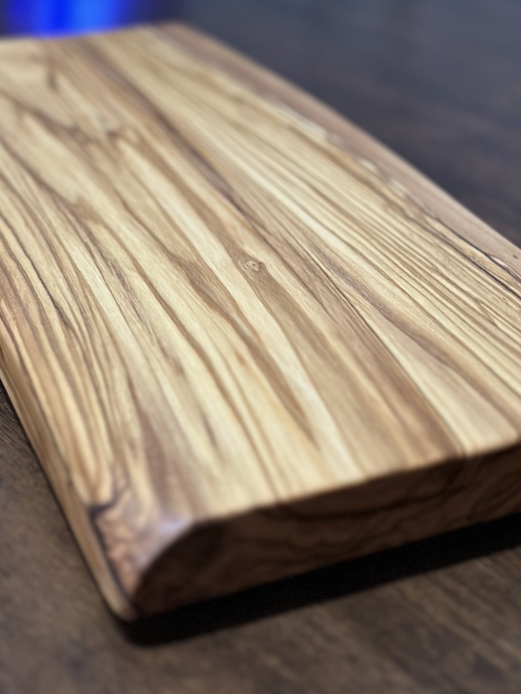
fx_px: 1445
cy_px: 368
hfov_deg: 20.4
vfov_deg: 27.0
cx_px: 232
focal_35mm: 72
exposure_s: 1/60
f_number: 1.78
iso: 320
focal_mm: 6.86
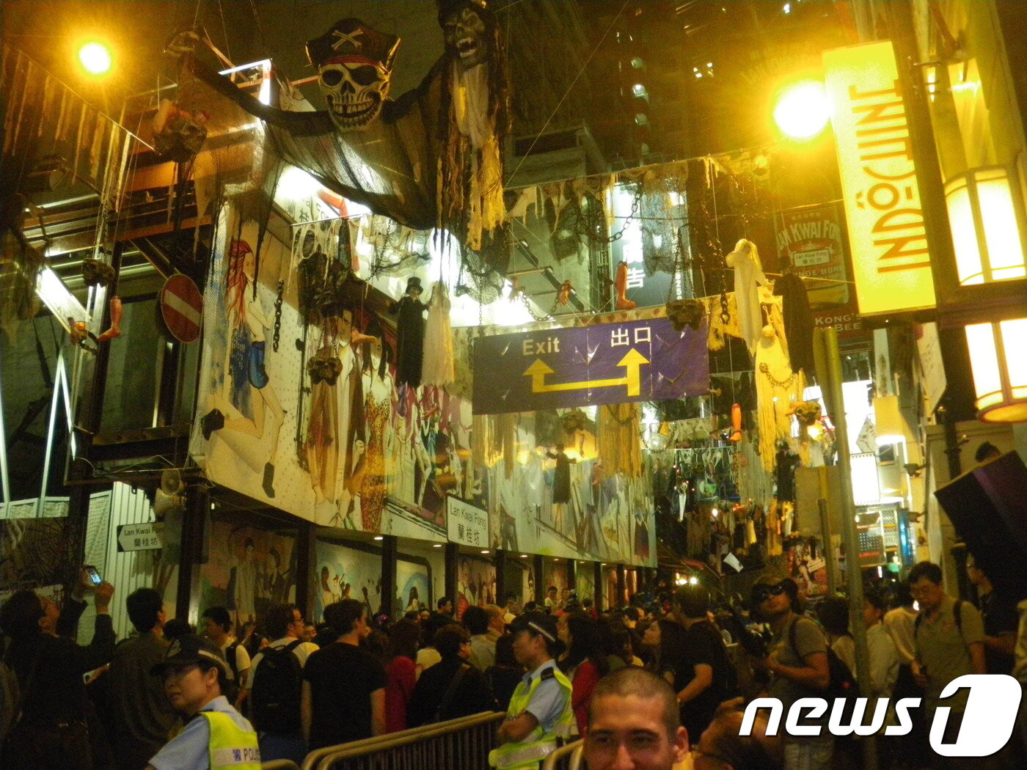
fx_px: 1068
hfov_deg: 51.4
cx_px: 514
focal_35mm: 36
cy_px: 385
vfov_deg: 39.7
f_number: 3.5
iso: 800
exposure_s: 1/30
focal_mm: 6.3
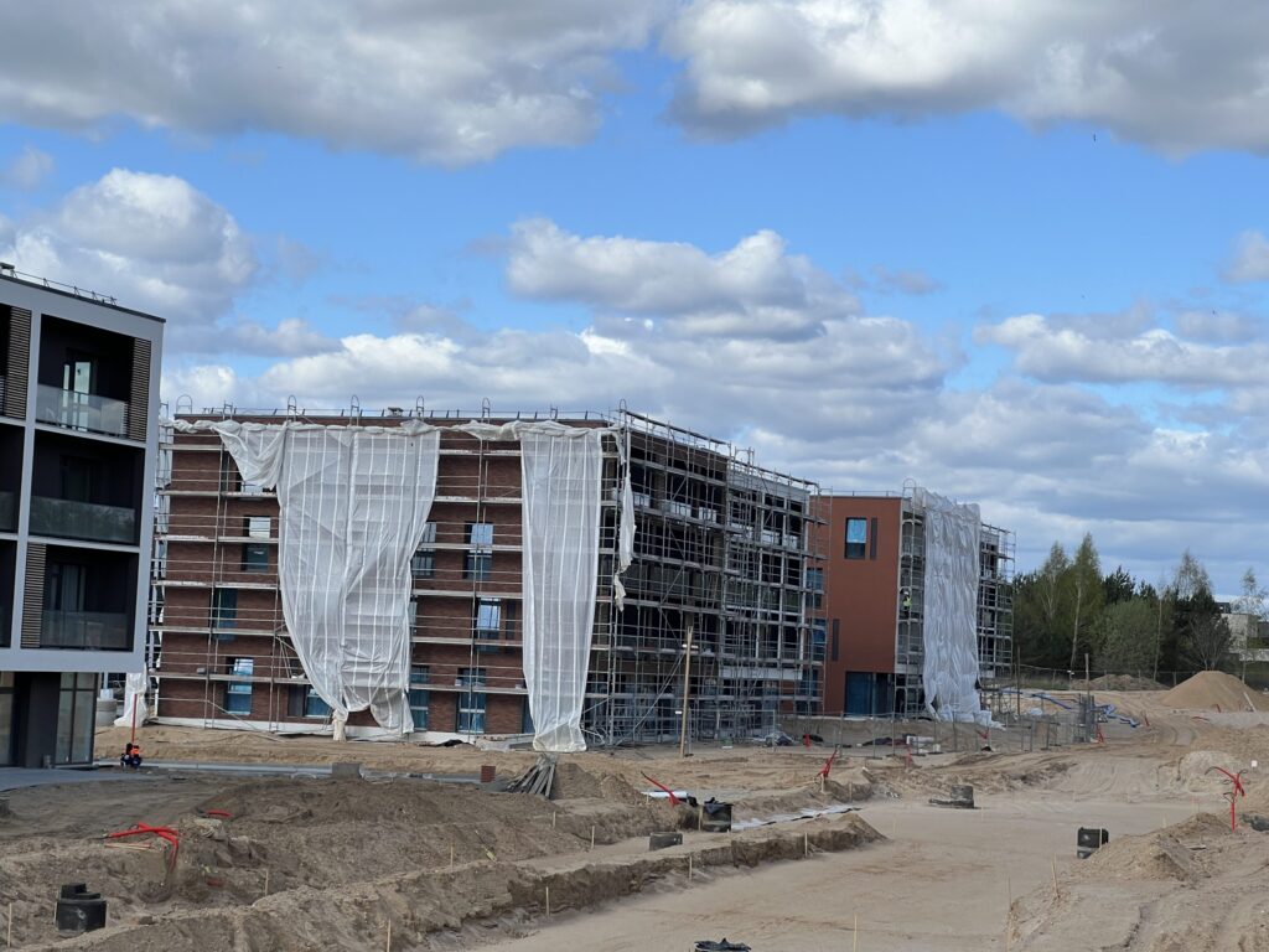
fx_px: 2823
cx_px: 634
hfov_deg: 25.3
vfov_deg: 19.1
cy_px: 476
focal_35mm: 77
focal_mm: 9
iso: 32
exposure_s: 1/919
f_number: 2.8
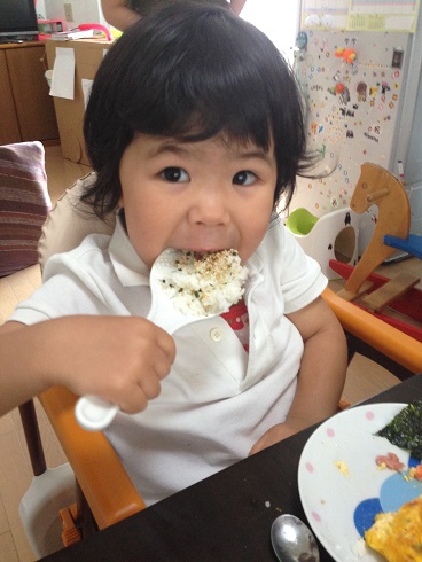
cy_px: 281
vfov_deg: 55.3
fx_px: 536
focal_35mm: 33
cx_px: 211
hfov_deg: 43.0
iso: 200
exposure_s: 1/20
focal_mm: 4.12
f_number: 2.4
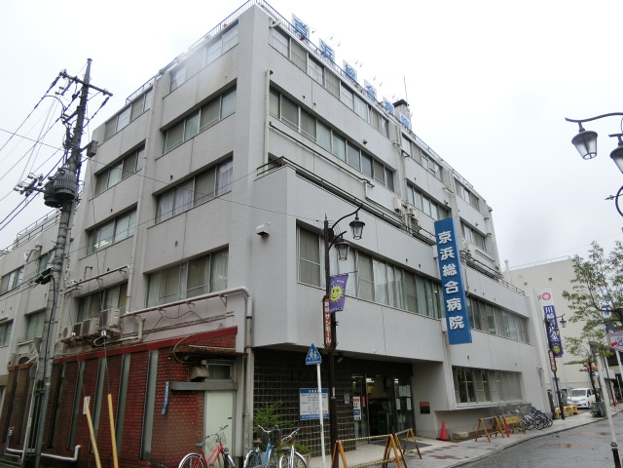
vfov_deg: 54.9
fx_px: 450
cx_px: 312
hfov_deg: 69.4
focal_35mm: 25
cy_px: 234
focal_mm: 4.5
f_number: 3.5
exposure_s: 1/320
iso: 80
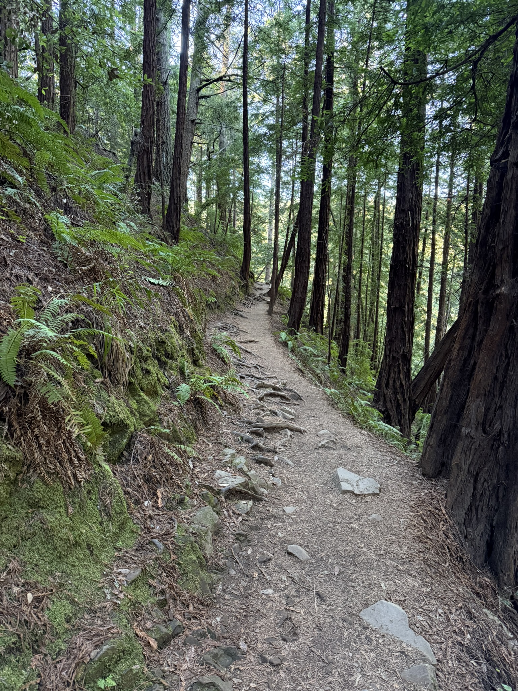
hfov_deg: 56.8
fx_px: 479
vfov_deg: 71.6
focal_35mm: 24
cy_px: 346
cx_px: 259
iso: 800
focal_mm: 6.76
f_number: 1.78
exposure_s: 1/48
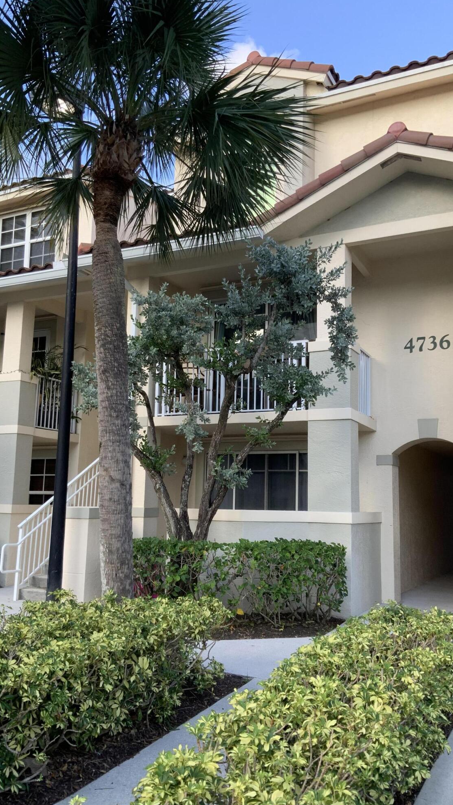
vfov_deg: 61.0
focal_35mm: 32
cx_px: 227
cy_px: 404
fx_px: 683
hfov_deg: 36.7
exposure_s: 1/225
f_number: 1.8
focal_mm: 3
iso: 16
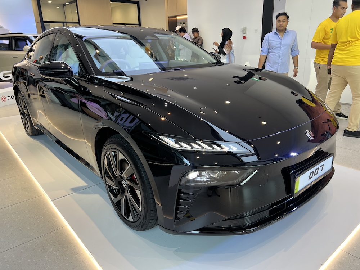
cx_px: 180
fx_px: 270
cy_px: 135
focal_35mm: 26
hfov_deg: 67.3
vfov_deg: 53.1
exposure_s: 1/109
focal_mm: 5.7
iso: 64
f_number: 1.5
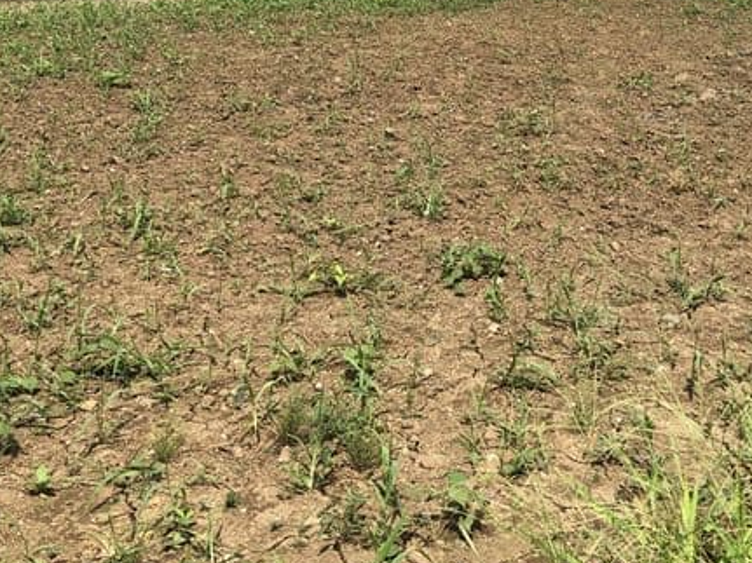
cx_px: 513
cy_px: 78
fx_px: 1129
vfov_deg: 27.2
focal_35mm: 52
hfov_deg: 36.4
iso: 20
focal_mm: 3.99
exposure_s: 1/2433
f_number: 1.8
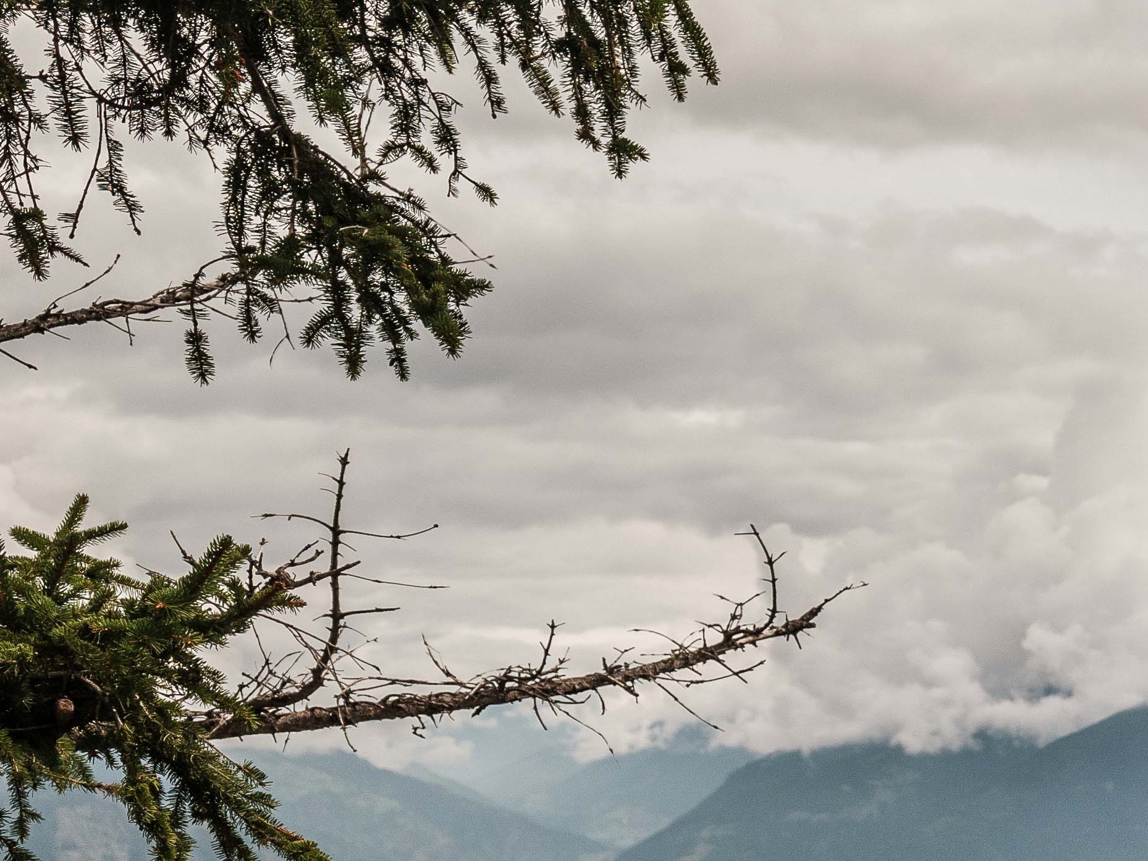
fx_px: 2653
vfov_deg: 17.4
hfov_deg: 19.7
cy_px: 1082
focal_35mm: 80
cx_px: 1909
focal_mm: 23
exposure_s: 1/1700
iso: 400
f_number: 4
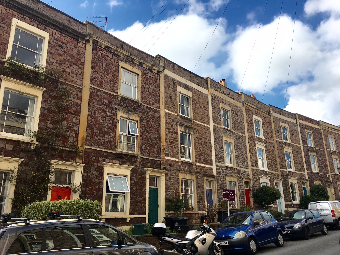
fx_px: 285
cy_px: 128
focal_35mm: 29
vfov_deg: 48.2
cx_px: 170
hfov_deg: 61.7
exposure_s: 1/1479
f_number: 2.2
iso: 25
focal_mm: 4.15
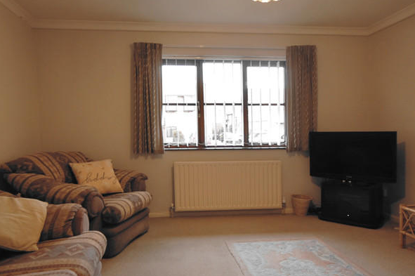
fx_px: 299
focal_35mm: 26
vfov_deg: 49.1
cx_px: 172
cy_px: 170
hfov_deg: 68.9
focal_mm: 10
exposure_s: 1/25
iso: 200
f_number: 4
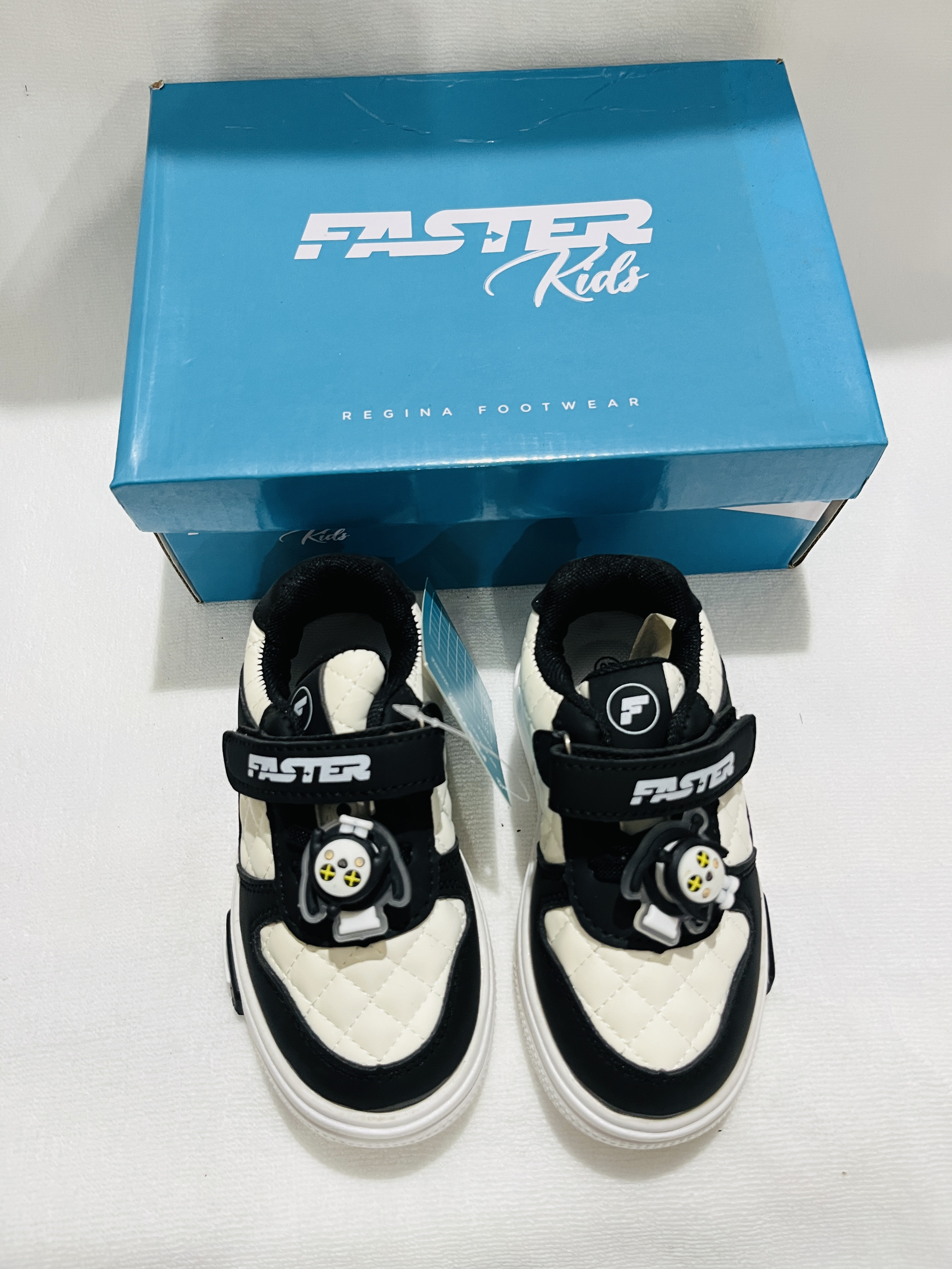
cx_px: 476
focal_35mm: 26
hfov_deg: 53.1
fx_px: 953
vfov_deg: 67.3
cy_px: 634
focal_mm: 5.1
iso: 250
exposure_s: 1/50
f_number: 1.6
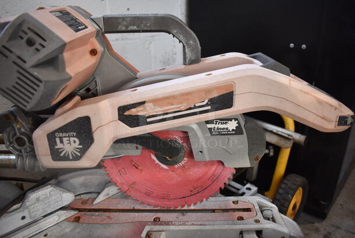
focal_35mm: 27
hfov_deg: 67.3
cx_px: 178
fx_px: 266
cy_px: 119
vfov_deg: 48.0
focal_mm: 18
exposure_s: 1/200
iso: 800
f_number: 3.5
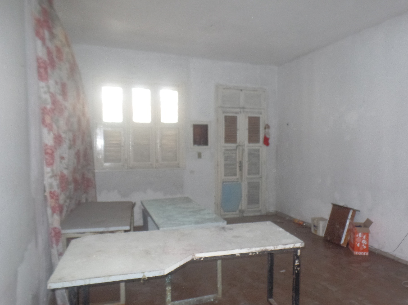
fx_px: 306
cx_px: 218
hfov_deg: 67.2
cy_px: 162
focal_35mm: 26
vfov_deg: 53.0
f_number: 2.8
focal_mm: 4.1
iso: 400
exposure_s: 1/30
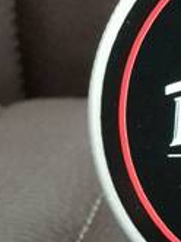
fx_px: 1314
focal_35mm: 188
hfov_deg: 7.7
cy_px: 101
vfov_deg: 10.5
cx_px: 295
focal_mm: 6
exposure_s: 1/33
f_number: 2.4
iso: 400
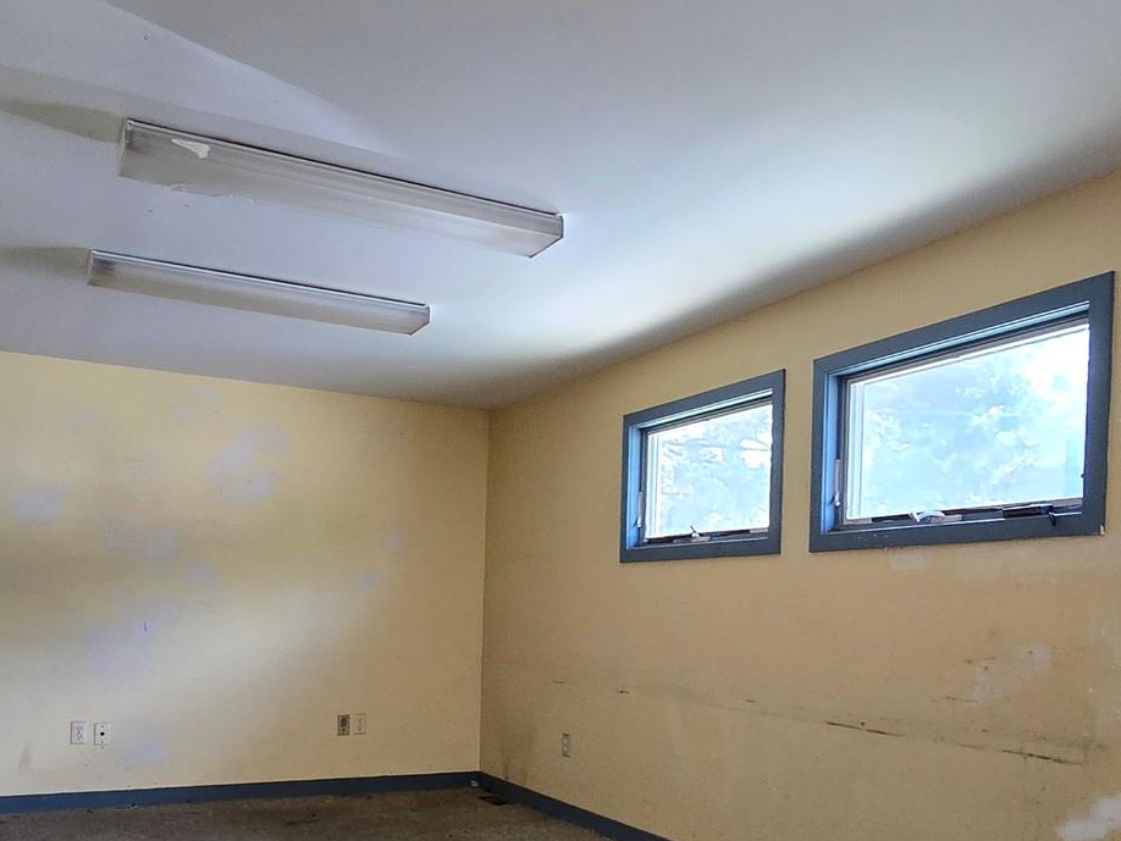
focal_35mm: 29
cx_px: 535
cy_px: 657
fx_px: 939
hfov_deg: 61.6
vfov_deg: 46.1
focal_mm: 2.2
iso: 400
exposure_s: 1/60
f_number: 2.2
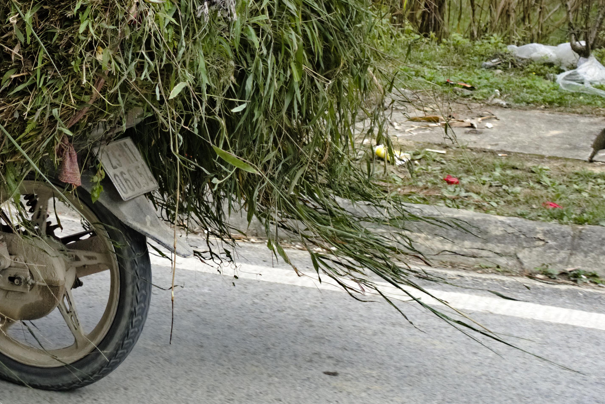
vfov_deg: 14.1
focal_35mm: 96
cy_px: 22
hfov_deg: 20.7
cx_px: 36
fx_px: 1614
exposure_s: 1/1250
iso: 640
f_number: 2.8
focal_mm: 18.3
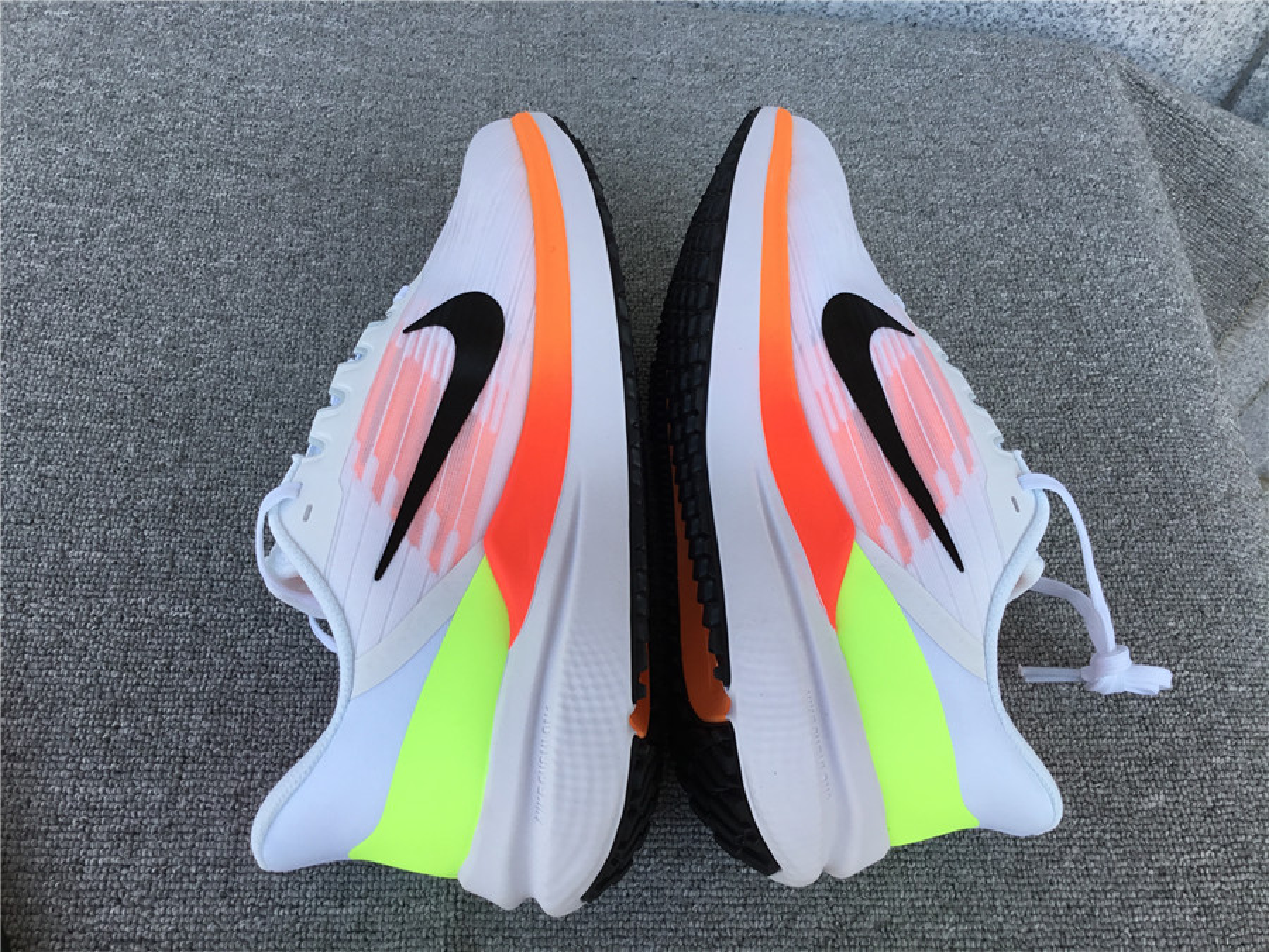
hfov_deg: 58.4
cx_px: 634
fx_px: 1136
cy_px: 476
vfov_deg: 45.4
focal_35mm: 31
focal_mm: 3.3
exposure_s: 1/158
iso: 25
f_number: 2.4
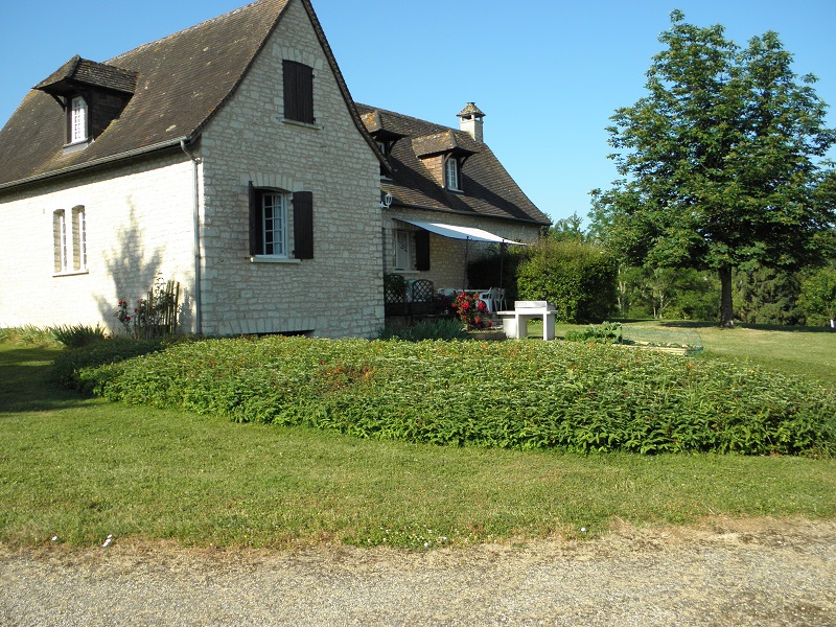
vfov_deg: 42.9
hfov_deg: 55.4
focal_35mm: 33
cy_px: 314
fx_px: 797
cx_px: 418
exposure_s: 1/200
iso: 125
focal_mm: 5.9
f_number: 7.2
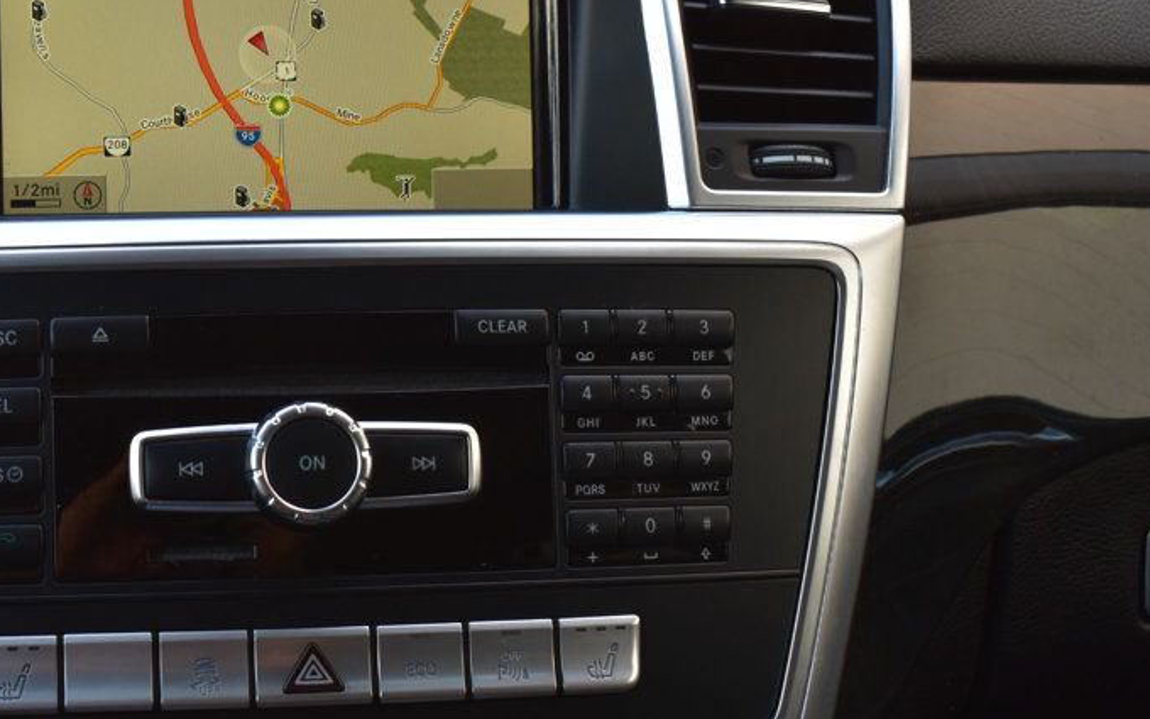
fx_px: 2093
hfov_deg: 30.3
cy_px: 328
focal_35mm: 67
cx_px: 308
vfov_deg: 19.5
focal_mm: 29
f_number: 8
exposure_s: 1/50
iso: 400
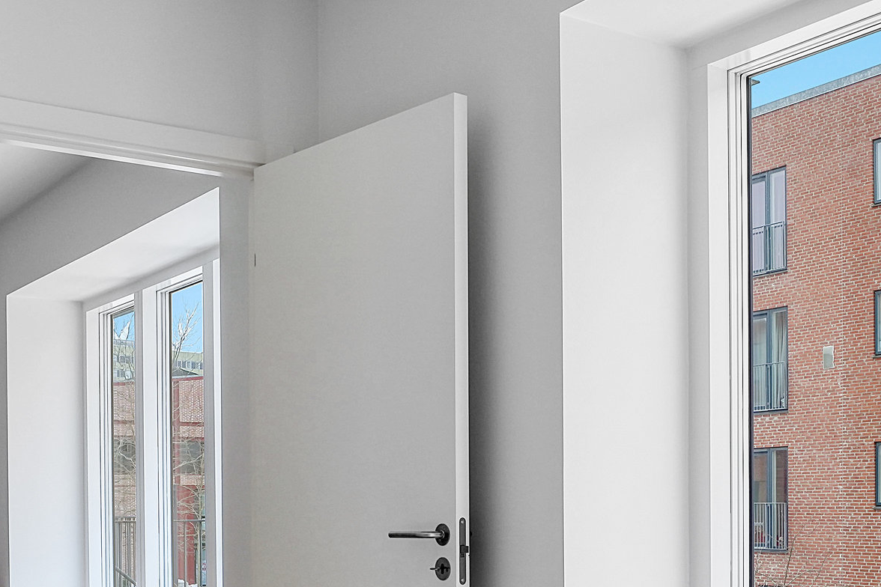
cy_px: 533
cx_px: 468
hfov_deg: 38.9
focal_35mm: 51
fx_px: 1248
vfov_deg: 25.6
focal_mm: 20
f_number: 8
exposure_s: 1/8
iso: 400
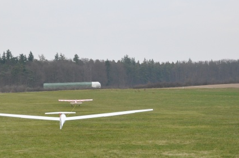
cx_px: 84
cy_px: 131
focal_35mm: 108
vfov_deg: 12.6
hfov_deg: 18.9
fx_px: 716
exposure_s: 1/500
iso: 800
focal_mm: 38
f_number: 4.8
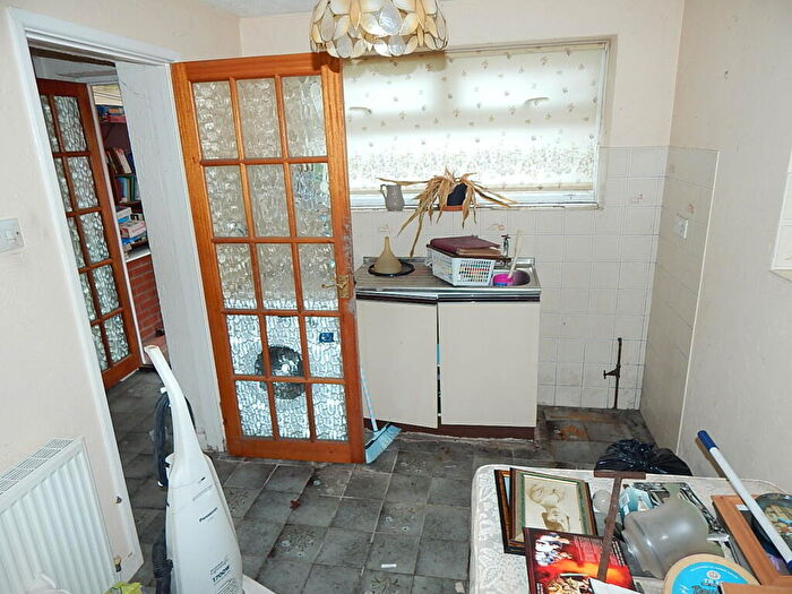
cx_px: 396
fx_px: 503
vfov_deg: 61.1
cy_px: 297
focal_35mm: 22
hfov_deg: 76.4
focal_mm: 4
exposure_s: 1/30
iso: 125
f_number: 3
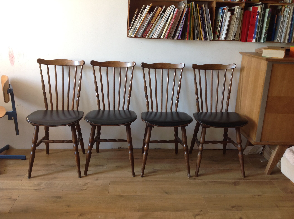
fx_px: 297
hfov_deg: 52.7
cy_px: 110
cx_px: 147
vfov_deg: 40.6
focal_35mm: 35
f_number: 2.4
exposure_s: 1/17
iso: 50
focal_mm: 4.28
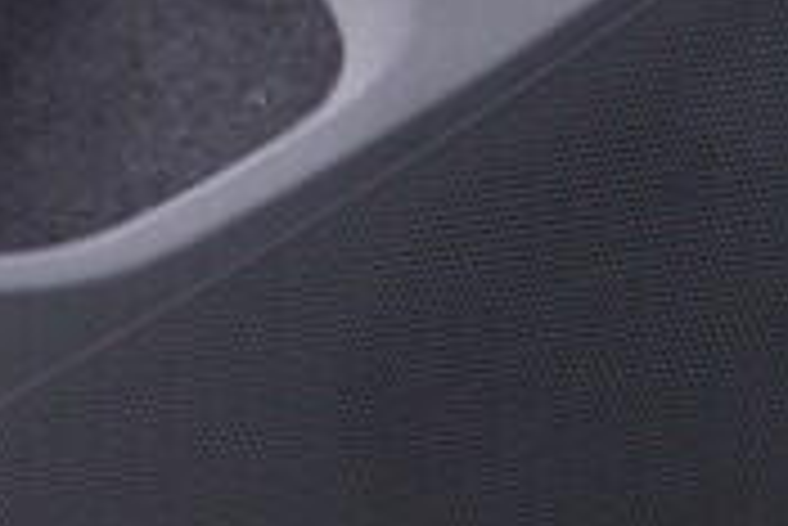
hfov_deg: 9.5
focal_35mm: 211
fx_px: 4622
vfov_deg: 6.5
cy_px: -200
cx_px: -383
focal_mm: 24
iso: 125
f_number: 2.8
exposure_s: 1/40
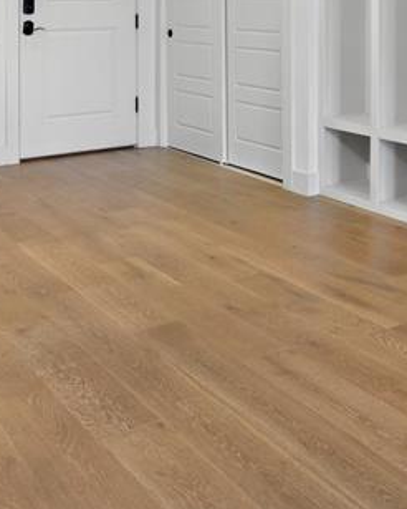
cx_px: 239
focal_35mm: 50
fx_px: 752
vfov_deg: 34.1
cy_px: 2
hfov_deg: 30.2
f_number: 8
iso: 100
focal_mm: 16
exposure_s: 1/3
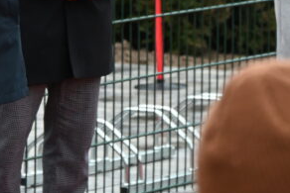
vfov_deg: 3.9
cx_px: -19
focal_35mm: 354
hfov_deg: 5.8
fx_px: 2853
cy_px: -104
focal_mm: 101
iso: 1800
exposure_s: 1/160
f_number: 6.3
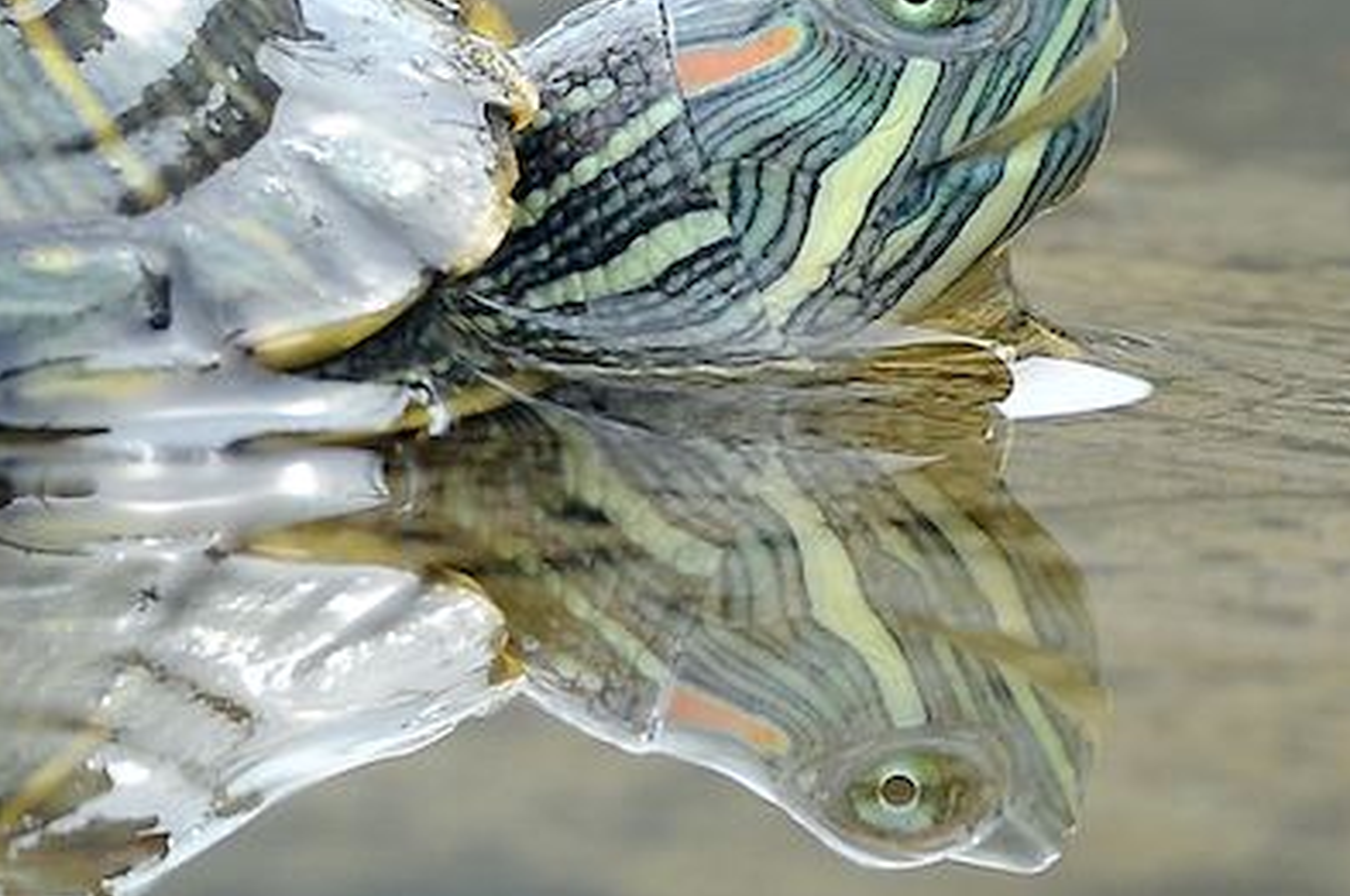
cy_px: 309
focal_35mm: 601
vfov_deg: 2.3
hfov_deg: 3.4
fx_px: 22506
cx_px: 10
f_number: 8
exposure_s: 1/100
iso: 200
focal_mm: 105
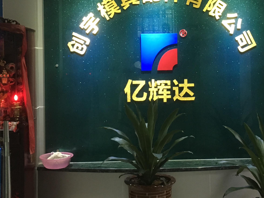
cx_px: 162
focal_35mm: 60
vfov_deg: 24.2
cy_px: 59
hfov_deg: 32.1
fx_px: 458
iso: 200
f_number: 2.2
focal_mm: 4.15
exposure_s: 1/33
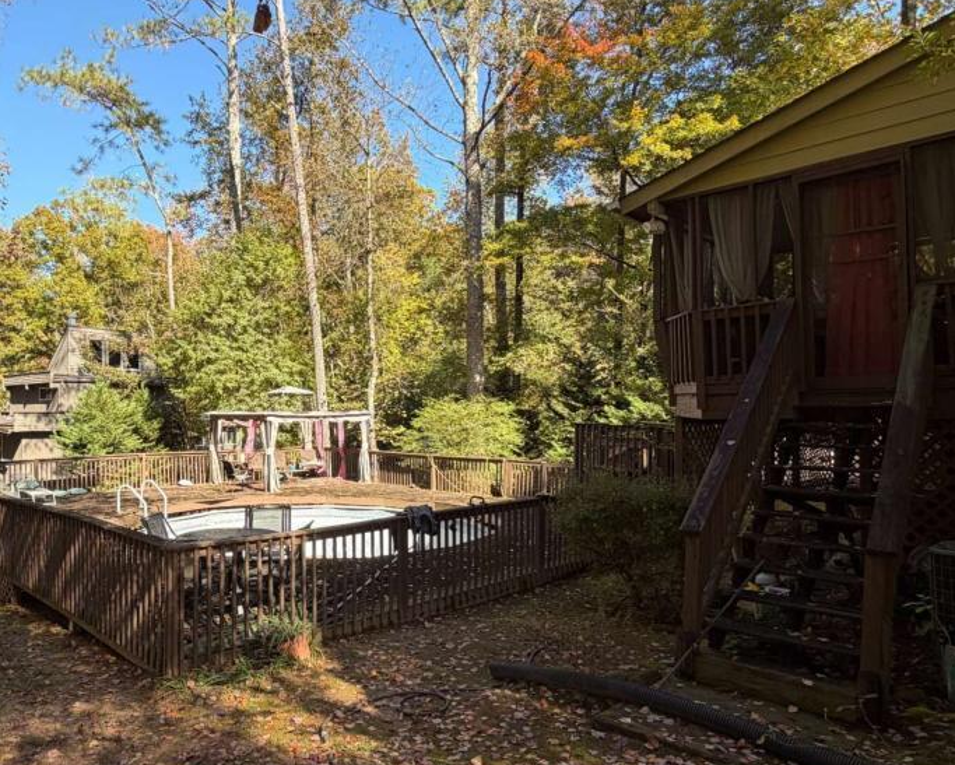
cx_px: 345
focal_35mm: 24
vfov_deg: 58.8
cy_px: 401
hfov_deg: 68.9
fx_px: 679
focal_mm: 2.22
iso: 50
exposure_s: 1/301
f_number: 2.2
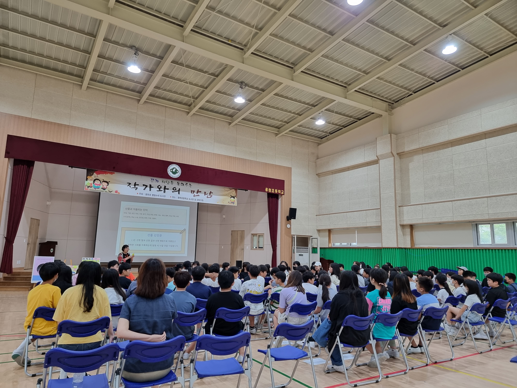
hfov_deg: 71.6
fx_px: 358
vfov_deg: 56.8
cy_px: 194
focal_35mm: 24
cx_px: 258
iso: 250
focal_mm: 6.7
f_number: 1.8
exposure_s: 1/120
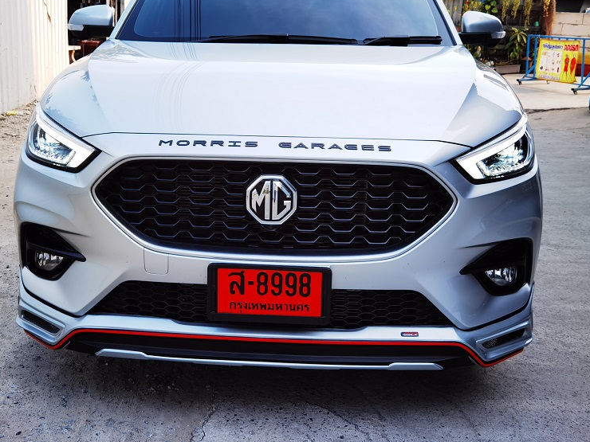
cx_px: 255
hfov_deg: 42.0
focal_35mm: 45
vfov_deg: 32.2
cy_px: 206
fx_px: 767
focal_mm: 6.71
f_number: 1.9
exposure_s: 1/475
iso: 50
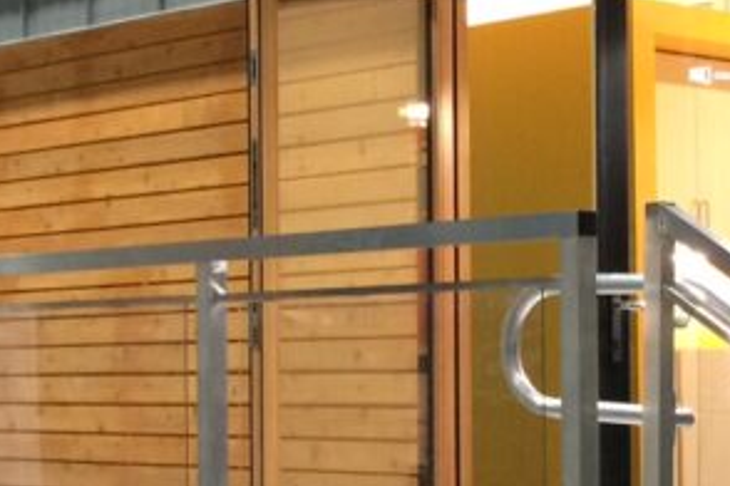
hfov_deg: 19.4
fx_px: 2129
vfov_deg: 13.0
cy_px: 347
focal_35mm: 105
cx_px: 497
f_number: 2.2
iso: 250
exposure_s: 1/30
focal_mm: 4.15
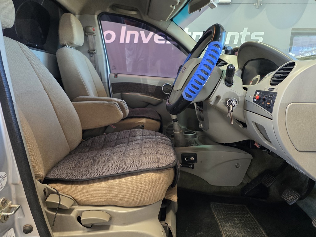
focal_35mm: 23
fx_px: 210
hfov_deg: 73.9
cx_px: 158
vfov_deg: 58.9
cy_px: 118
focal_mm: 6.25
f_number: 1.7
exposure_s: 1/100
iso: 200
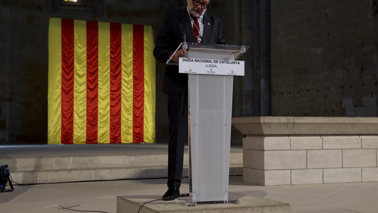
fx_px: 511
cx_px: 191
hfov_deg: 40.6
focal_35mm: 51
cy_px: 93
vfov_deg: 23.5
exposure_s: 1/400
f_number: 6.3
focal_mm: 48
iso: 4000
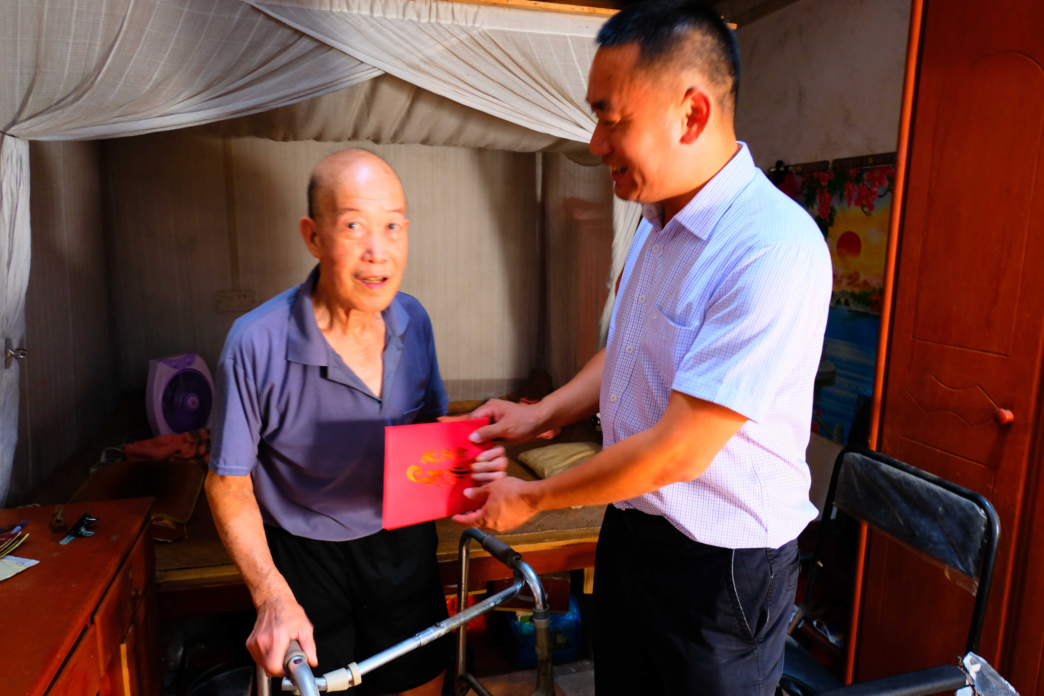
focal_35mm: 24
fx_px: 696
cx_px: 522
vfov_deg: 53.1
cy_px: 348
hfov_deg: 73.7
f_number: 3.5
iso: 800
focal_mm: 16
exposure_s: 1/5.3
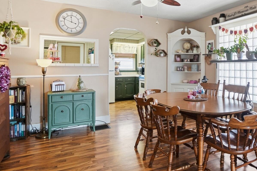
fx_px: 178
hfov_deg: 68.2
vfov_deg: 50.7
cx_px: 184
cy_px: 64
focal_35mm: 25
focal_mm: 10
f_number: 4
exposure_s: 1/250
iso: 100
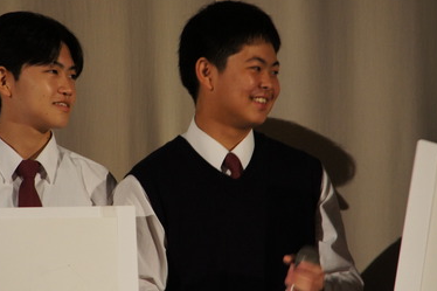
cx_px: 169
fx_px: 4671
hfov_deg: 5.4
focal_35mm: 385
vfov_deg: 3.6
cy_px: 113
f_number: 6.3
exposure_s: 1/30
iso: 1600
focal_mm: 200
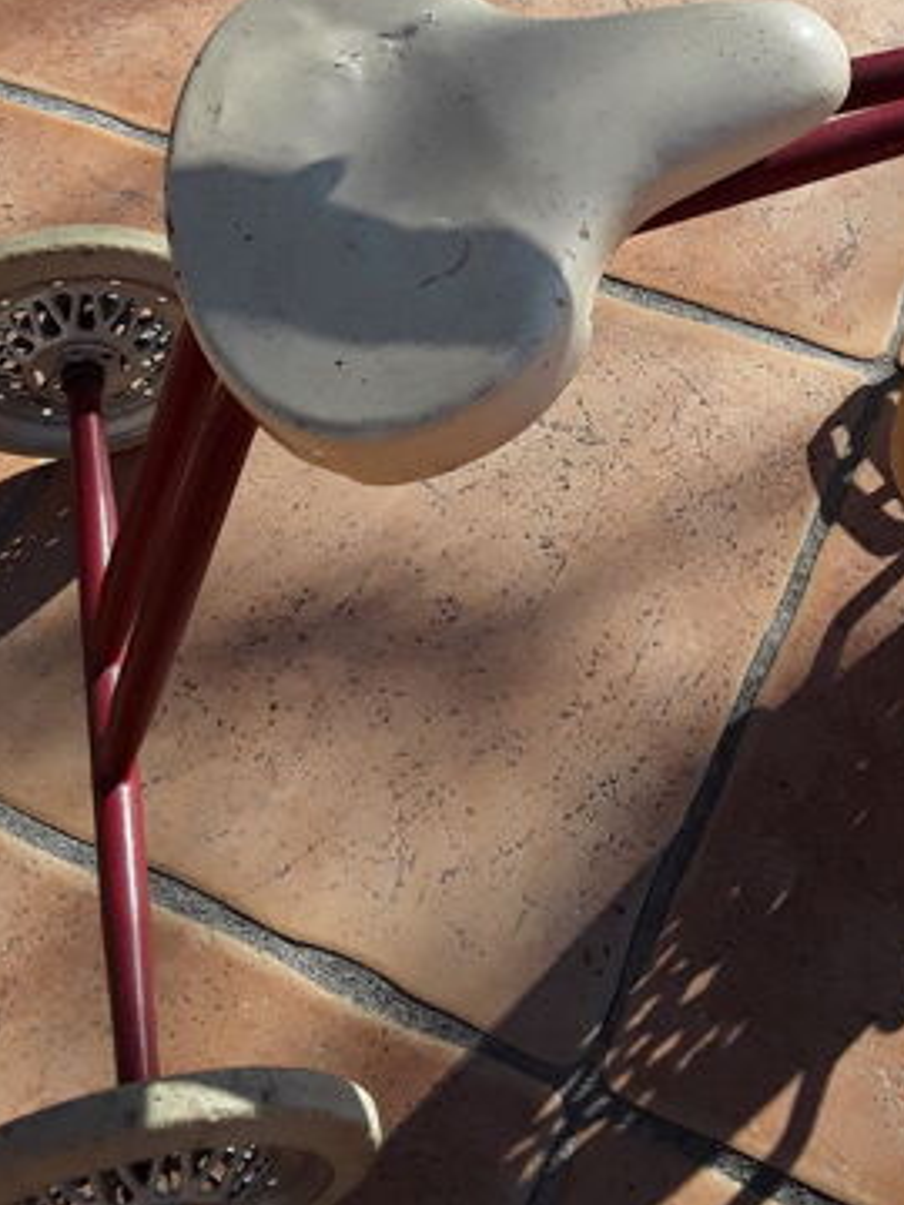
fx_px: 1671
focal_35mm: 48
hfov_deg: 30.0
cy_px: 271
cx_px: 629
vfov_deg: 38.4
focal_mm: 2.91
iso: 40
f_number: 1.9
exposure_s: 1/1548
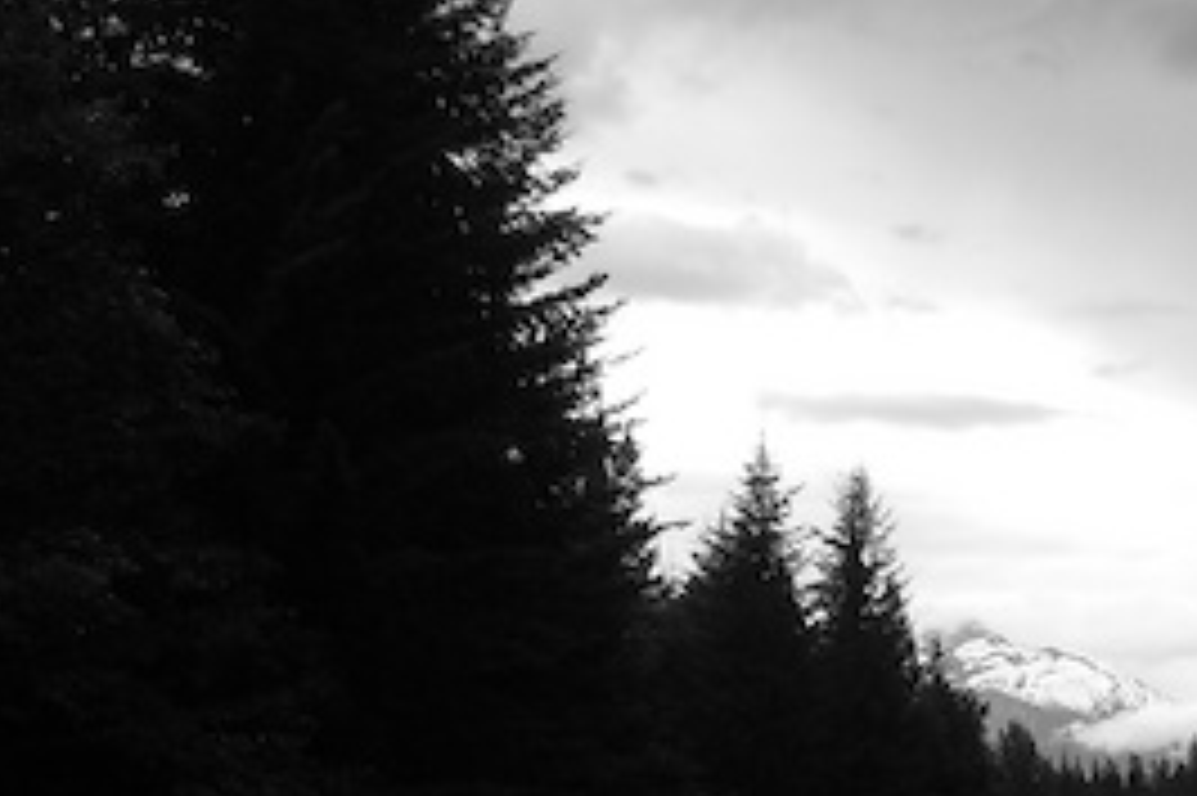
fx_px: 3123
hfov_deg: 21.1
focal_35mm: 94
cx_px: 1134
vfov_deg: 14.4
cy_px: 742
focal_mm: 5.4
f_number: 3.5
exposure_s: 1/500
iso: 100
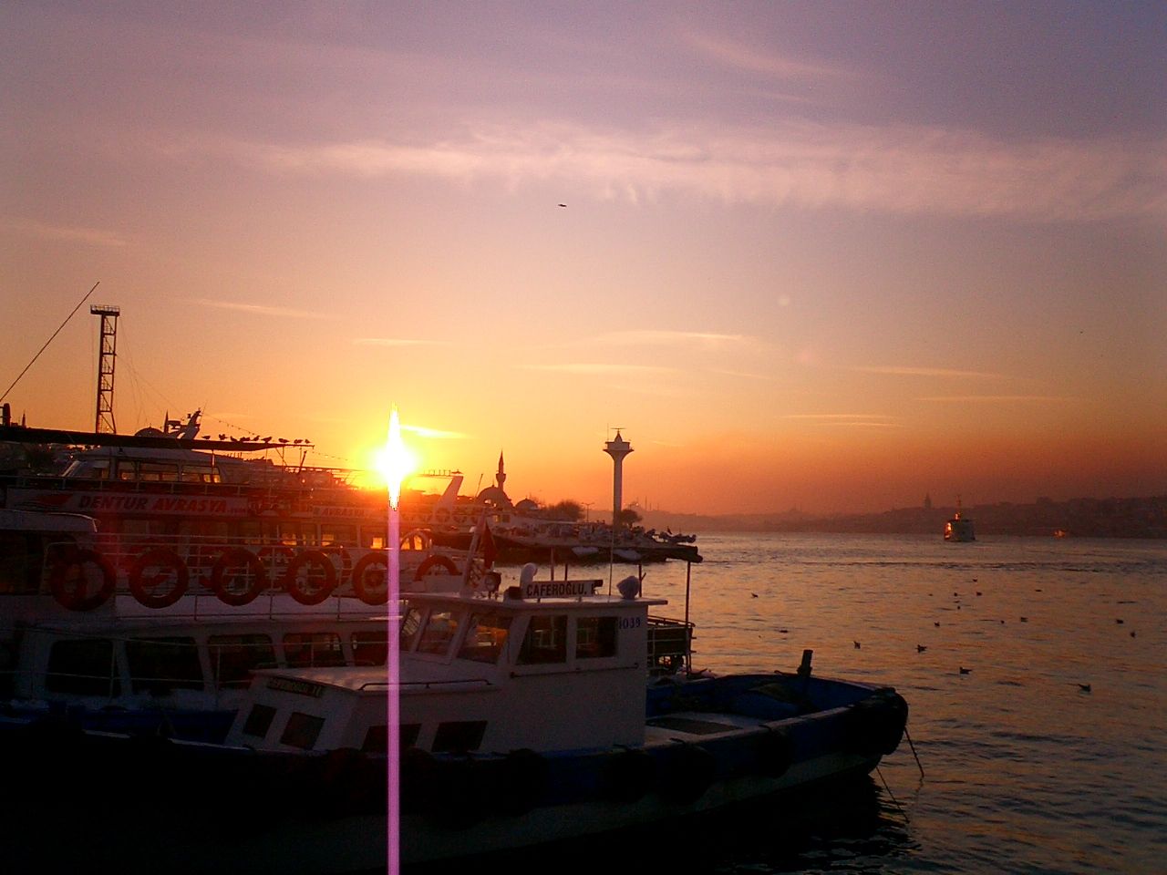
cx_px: 584
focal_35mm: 37
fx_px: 1247
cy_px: 438
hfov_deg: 50.1
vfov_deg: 38.7
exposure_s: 1/1000
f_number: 3.5
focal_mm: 5.6
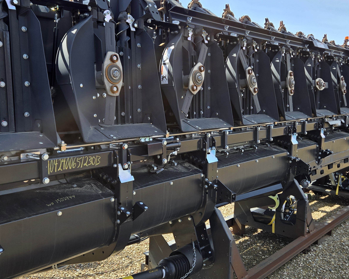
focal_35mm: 38
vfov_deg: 39.1
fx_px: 393
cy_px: 148
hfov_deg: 47.9
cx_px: 176
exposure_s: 1/892
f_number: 1.8
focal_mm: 5.4
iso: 25
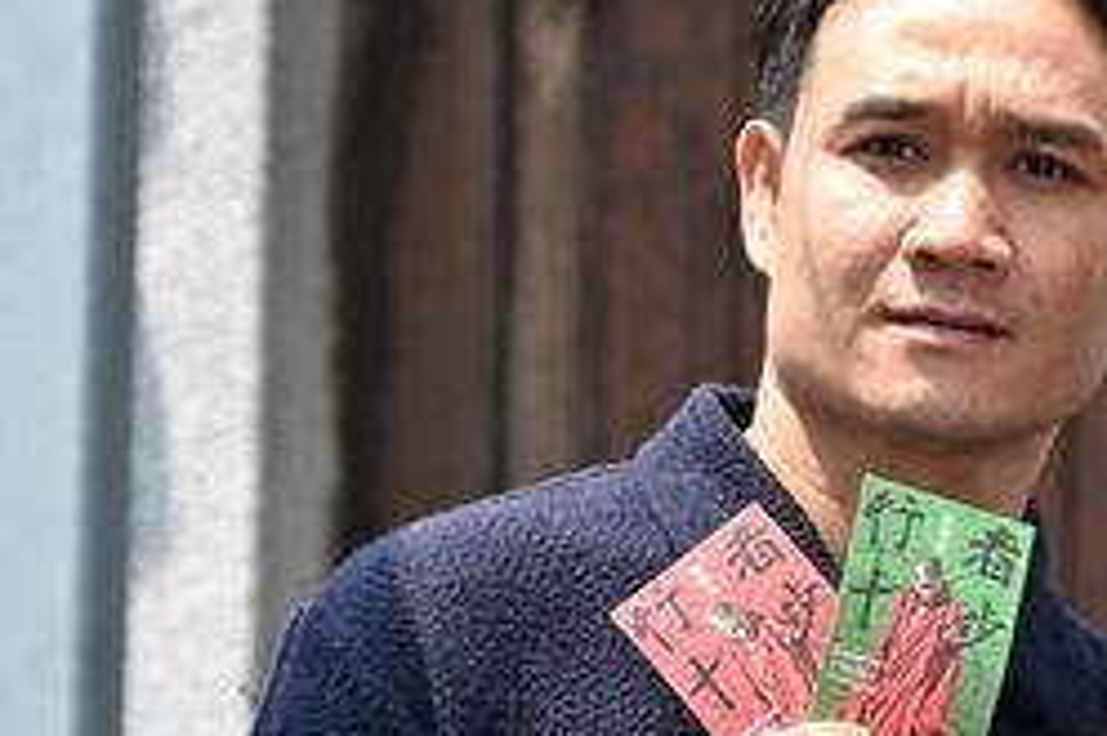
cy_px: 667
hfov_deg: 6.5
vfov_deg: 4.4
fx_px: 9649
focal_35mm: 314
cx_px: 1161
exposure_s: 1/125
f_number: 6.3
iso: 100
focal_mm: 130
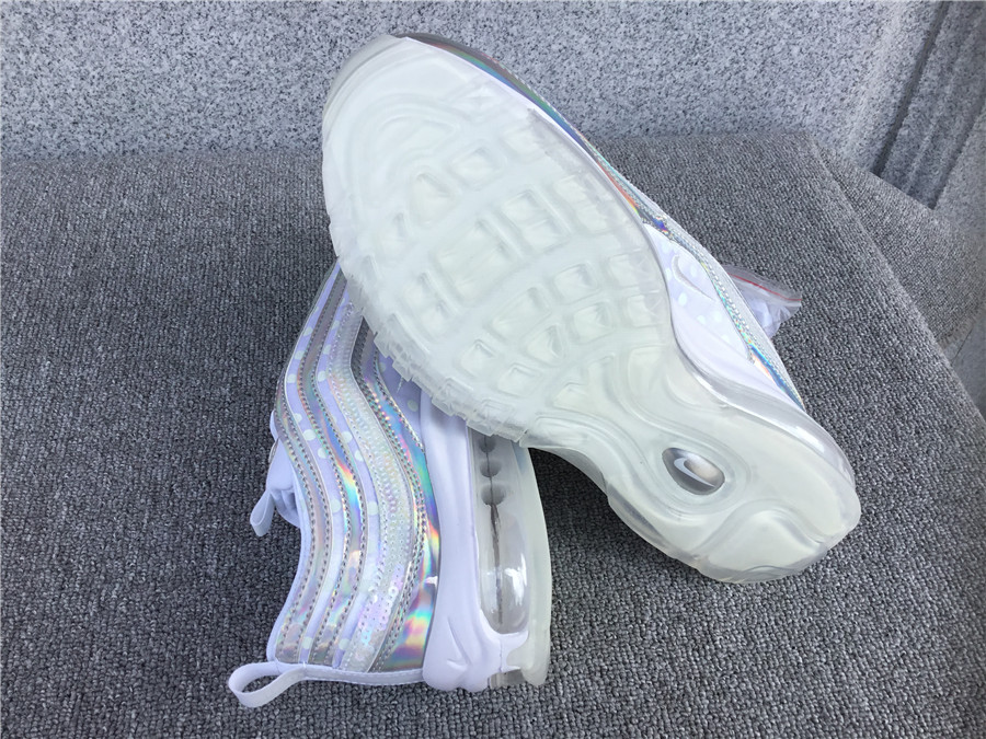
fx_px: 883
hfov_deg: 58.4
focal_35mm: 31
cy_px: 370
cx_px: 493
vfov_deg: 45.4
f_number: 2.4
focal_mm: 3.3
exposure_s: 1/369
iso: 25
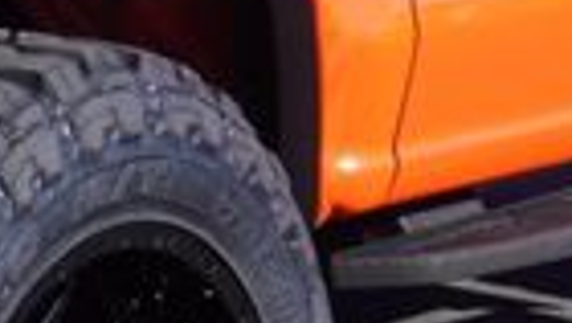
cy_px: -37
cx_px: -355
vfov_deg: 3.9
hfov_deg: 6.8
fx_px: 4718
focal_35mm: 311
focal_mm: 27
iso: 100
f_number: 8
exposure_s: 1/200
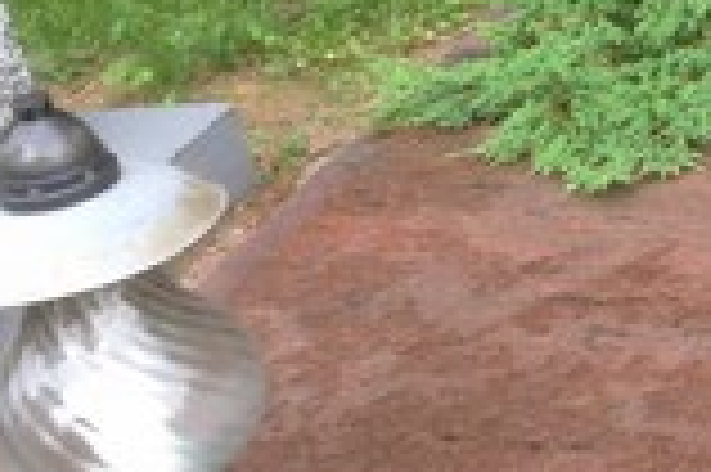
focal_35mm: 139
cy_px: 184
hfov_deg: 13.8
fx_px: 2742
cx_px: 1112
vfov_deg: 9.8
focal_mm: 4.12
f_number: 2.4
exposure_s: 1/173
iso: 50
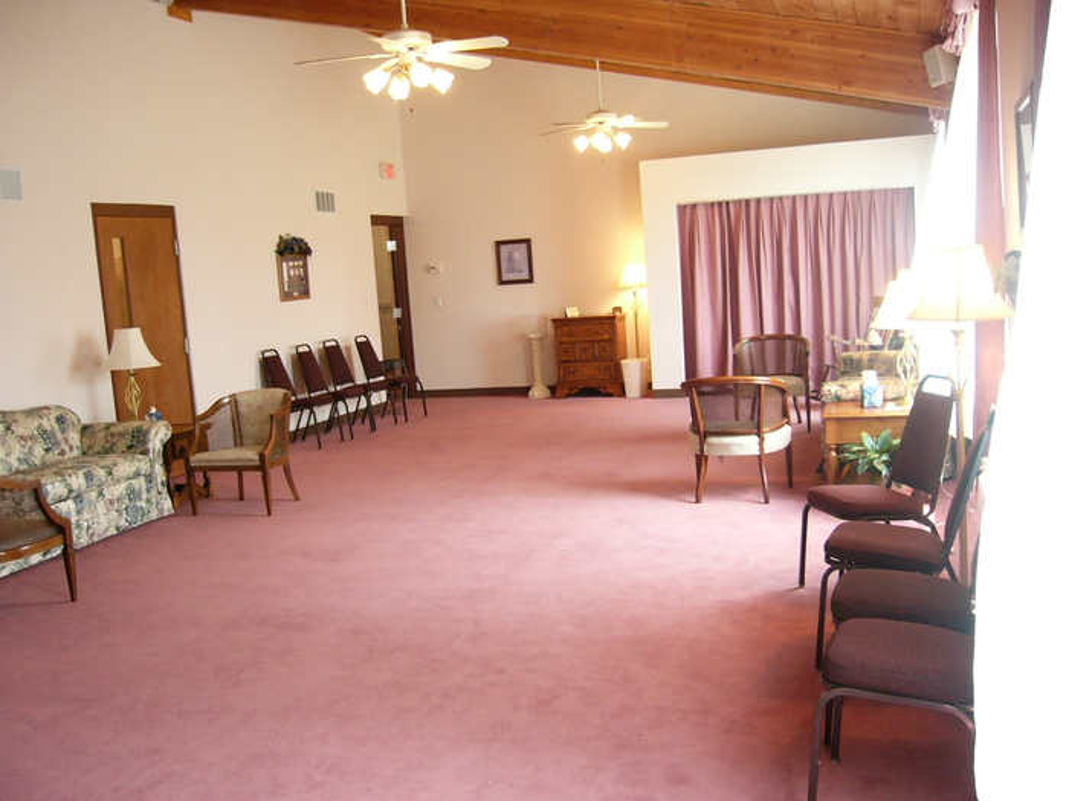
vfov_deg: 40.7
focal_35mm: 35
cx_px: 534
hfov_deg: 52.6
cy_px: 400
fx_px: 1081
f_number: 2.8
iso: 200
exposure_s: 1/30
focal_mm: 5.8
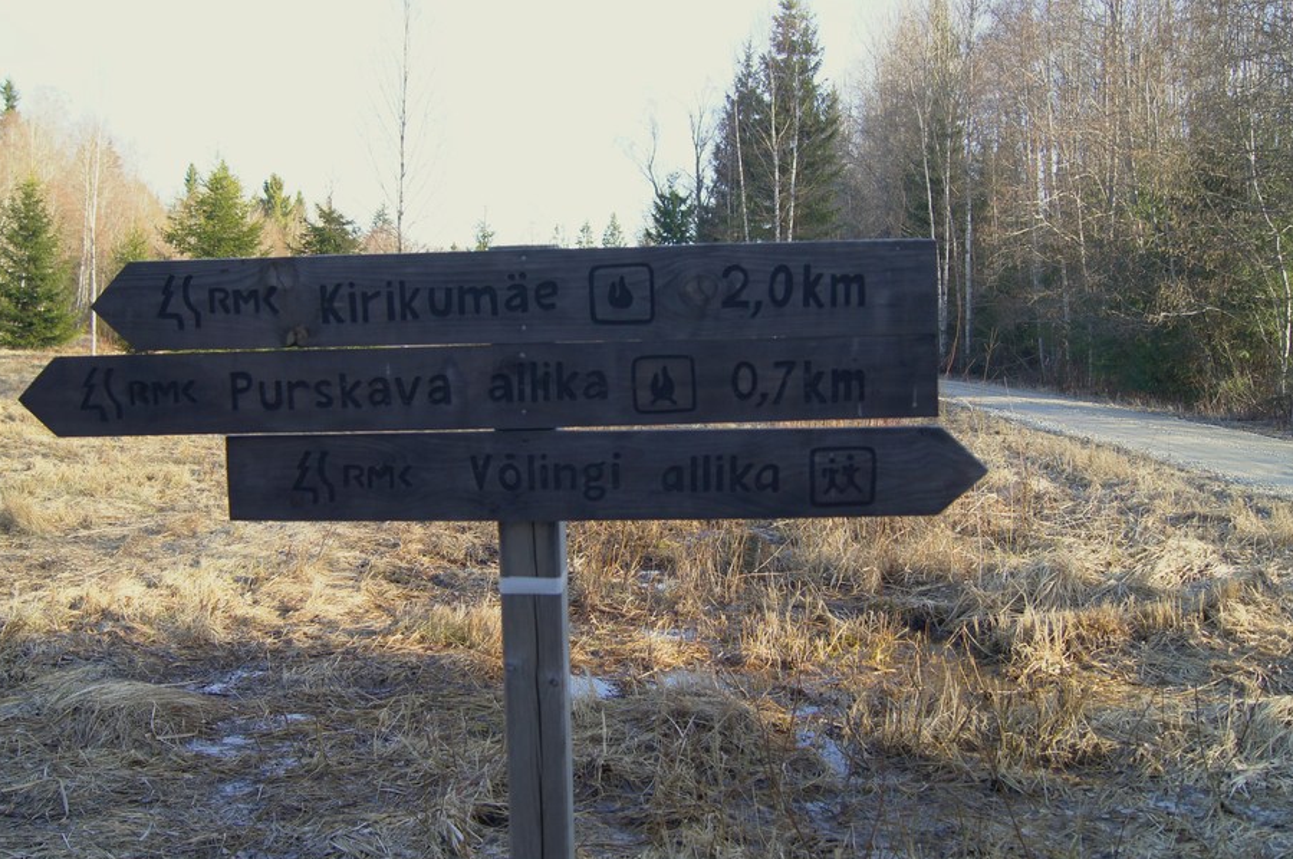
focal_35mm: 36
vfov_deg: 36.8
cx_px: 619
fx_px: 1292
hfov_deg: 53.2
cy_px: 411
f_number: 3.5
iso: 100
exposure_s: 1/160
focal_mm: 18
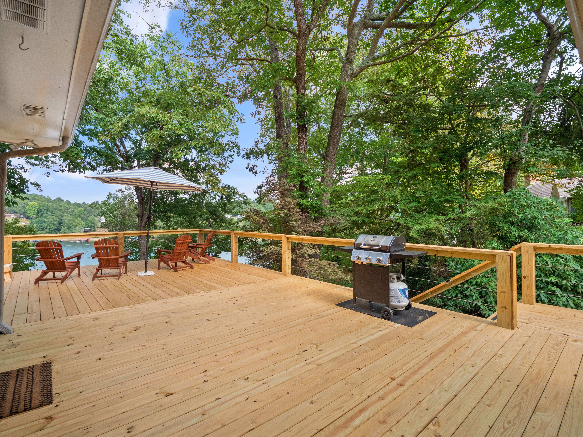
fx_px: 303
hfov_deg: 87.8
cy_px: 218
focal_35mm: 18
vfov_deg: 71.6
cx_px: 292
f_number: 4
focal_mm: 9
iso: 400
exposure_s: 1/400
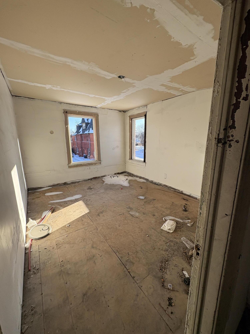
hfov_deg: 85.7
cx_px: 125
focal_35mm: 14
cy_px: 167
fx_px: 135
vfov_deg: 102.1
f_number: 2.2
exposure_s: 1/386
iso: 64
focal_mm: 2.22
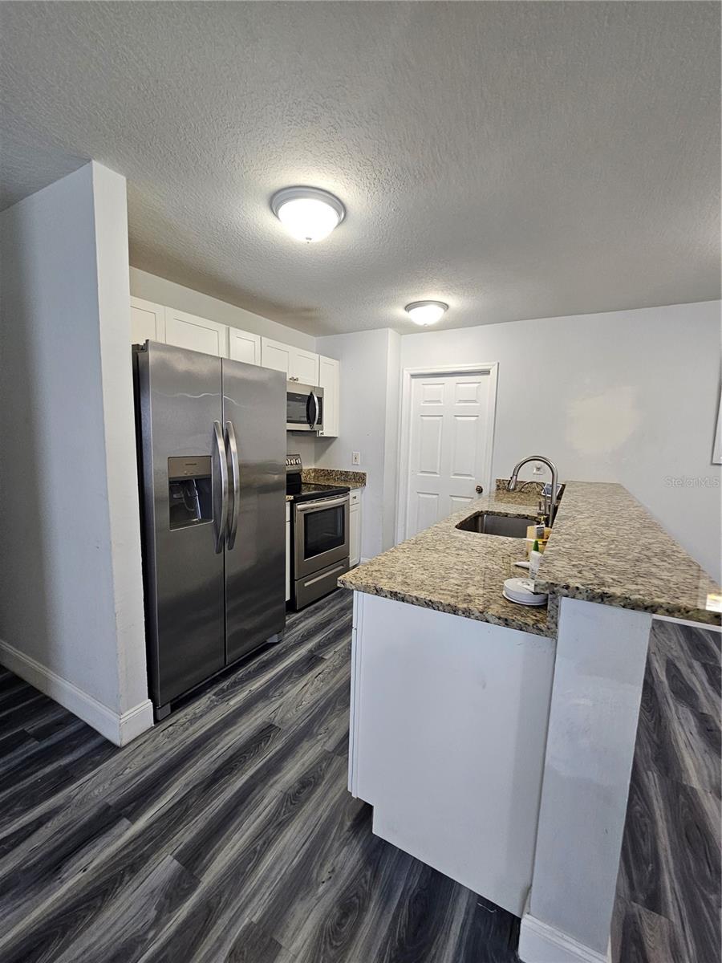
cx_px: 361
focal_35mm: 13
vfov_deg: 106.2
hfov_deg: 89.9
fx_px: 362
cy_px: 482
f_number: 2.2
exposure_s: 1/60
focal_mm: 2.2
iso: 200
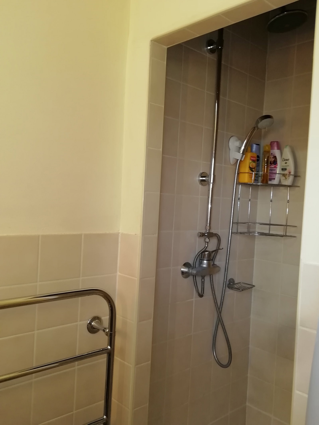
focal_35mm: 32
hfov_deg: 44.2
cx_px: 160
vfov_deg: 56.8
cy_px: 212
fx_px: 393
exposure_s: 1/33.3
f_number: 2.2
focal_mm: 3.21
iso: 100
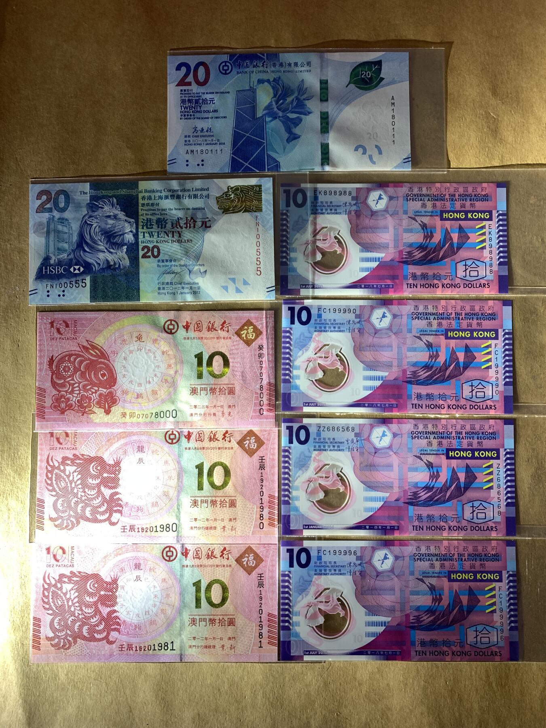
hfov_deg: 53.1
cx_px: 273
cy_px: 364
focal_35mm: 26
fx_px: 547
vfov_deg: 67.3
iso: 64
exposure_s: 1/121
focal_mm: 4.25
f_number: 1.8
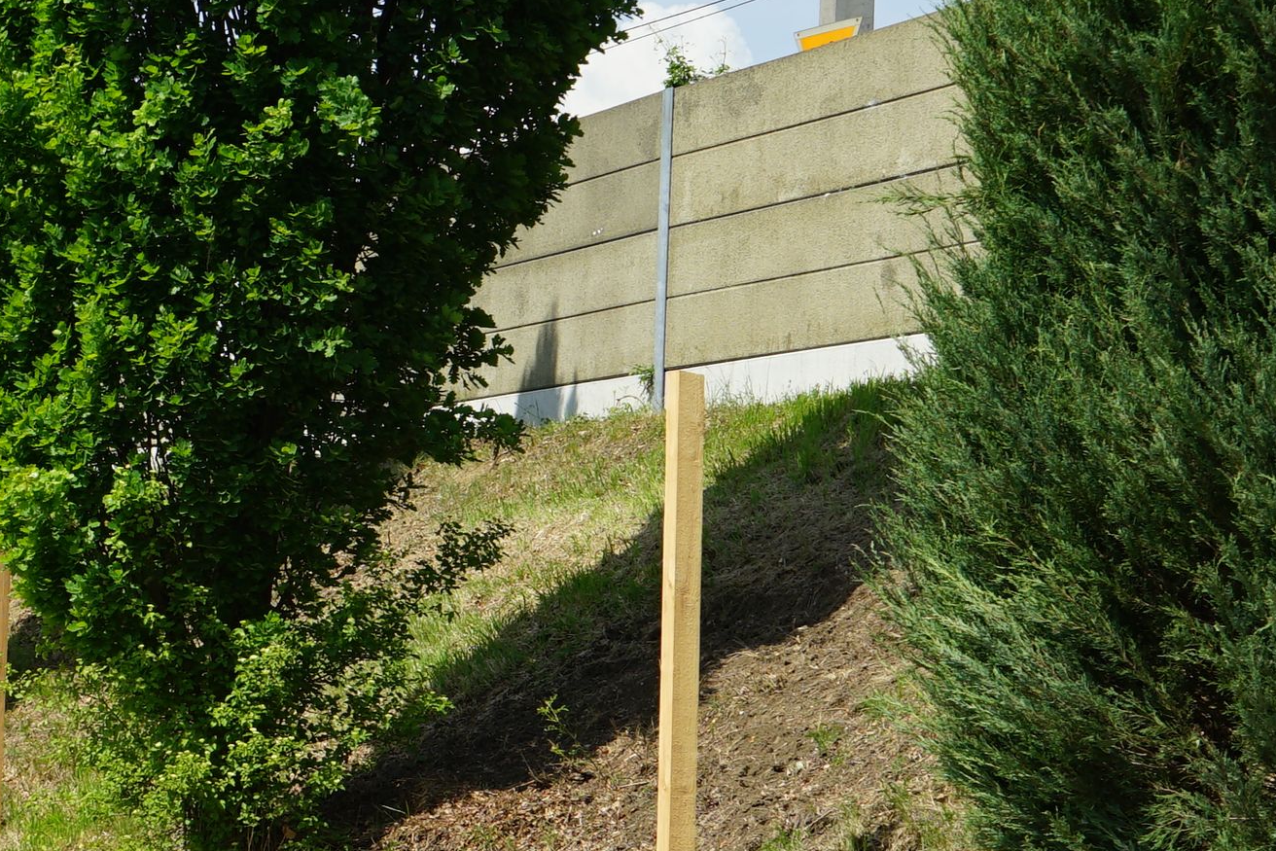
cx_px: 4
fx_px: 4253
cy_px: 384
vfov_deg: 11.4
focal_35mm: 120
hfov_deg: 16.7
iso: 100
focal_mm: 40
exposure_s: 1/125
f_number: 11
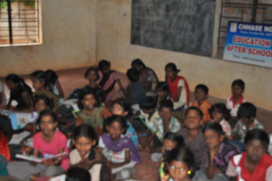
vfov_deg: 29.8
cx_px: 136
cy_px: 90
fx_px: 340
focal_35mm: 45
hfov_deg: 43.7
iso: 800
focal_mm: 30
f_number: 4.5
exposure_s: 1/60
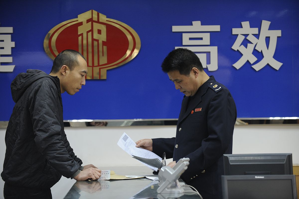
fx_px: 996
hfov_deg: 17.1
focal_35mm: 120
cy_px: 100
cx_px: 150
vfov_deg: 11.4
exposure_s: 1/80
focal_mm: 120
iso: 1600
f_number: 3.5
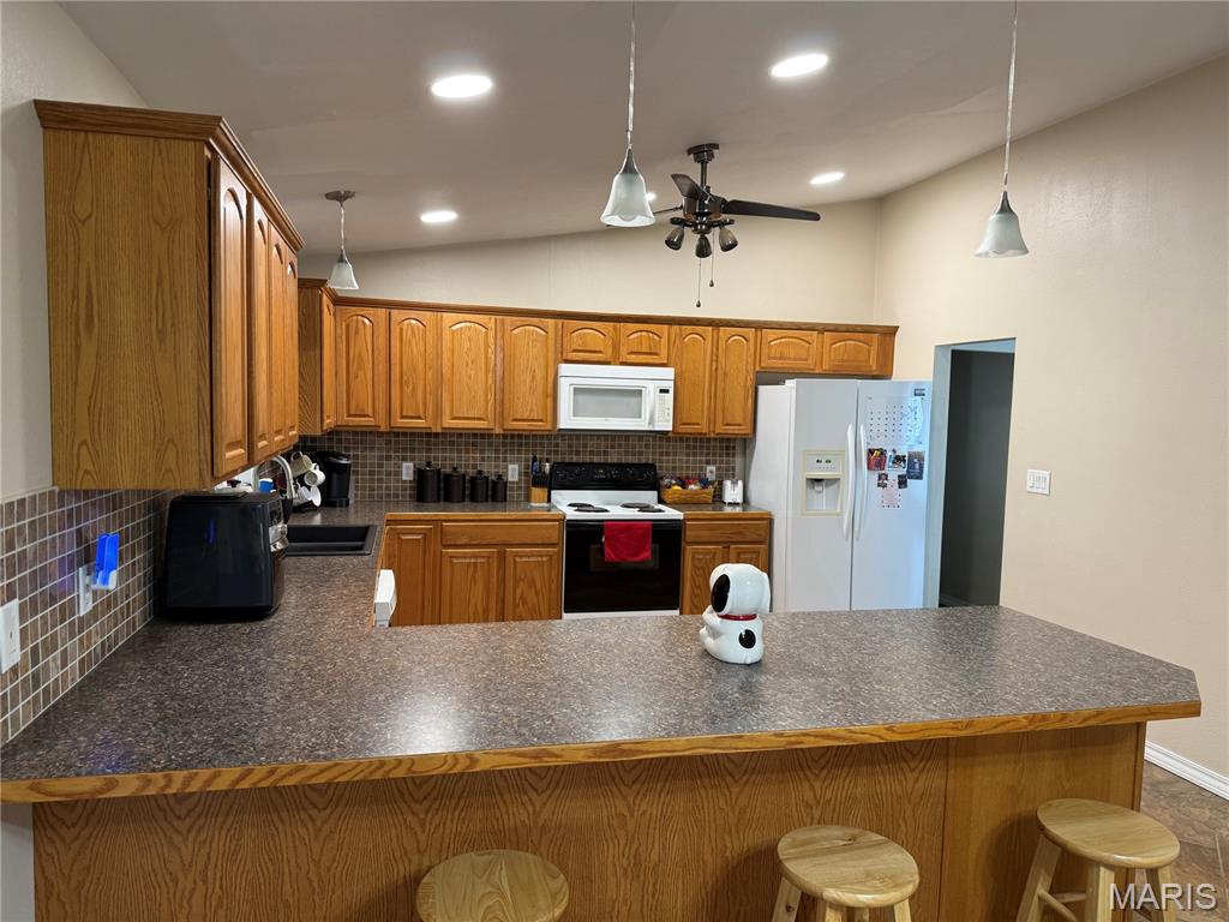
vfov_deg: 56.8
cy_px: 461
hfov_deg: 71.6
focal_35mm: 24
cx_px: 614
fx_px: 852
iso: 125
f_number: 1.78
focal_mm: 6.76
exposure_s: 1/60
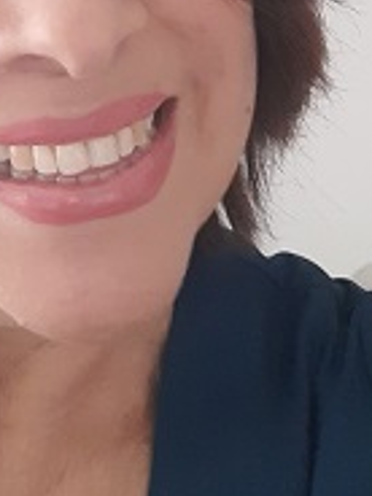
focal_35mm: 90
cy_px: 15
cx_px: 67
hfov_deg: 16.3
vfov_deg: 21.1
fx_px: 1290
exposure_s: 1/25
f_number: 2.2
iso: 1250
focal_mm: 3.72
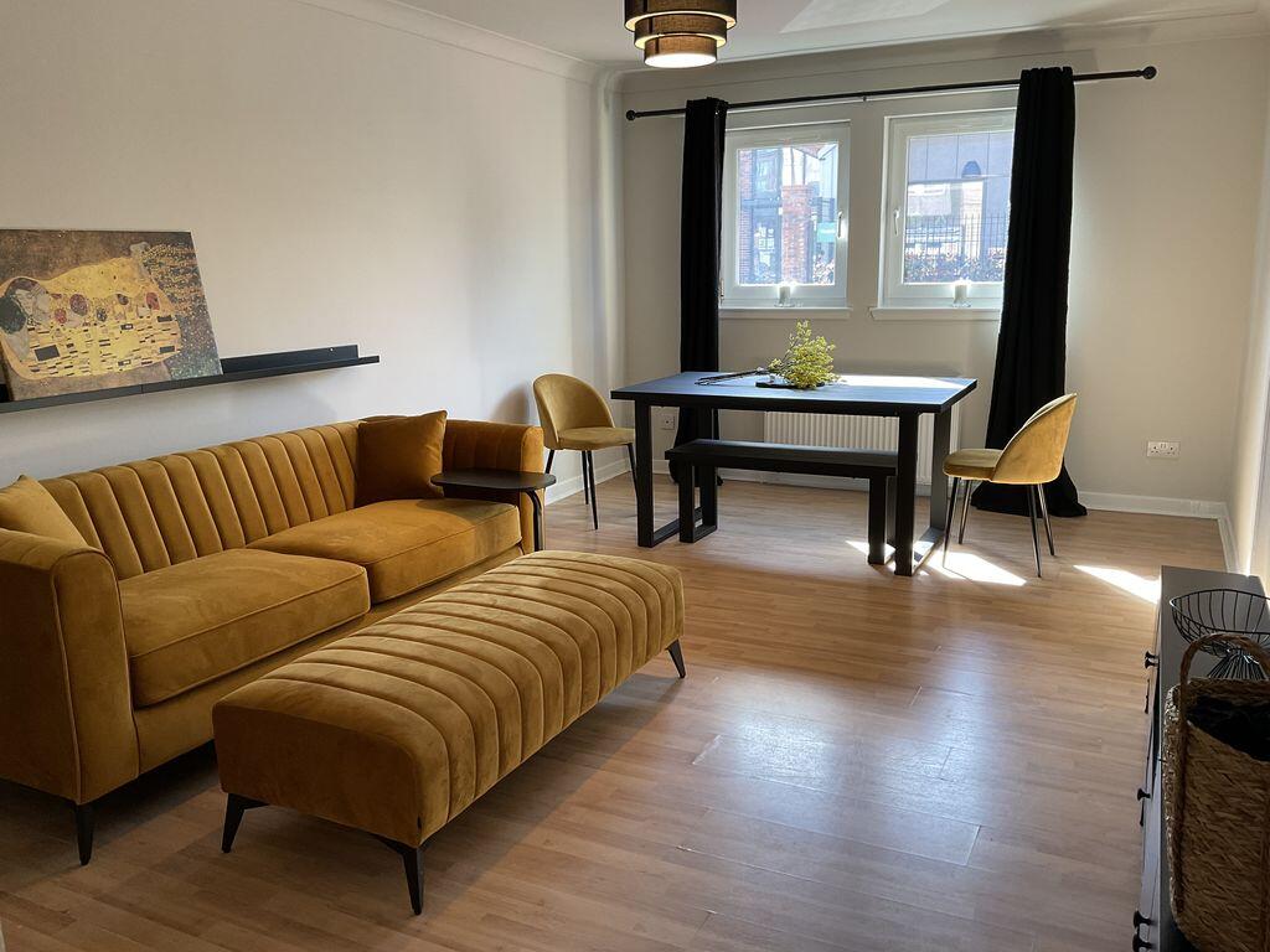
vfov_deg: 48.2
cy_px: 476
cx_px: 635
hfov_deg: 61.7
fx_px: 1064
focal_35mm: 29
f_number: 1.8
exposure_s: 1/100
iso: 64
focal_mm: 3
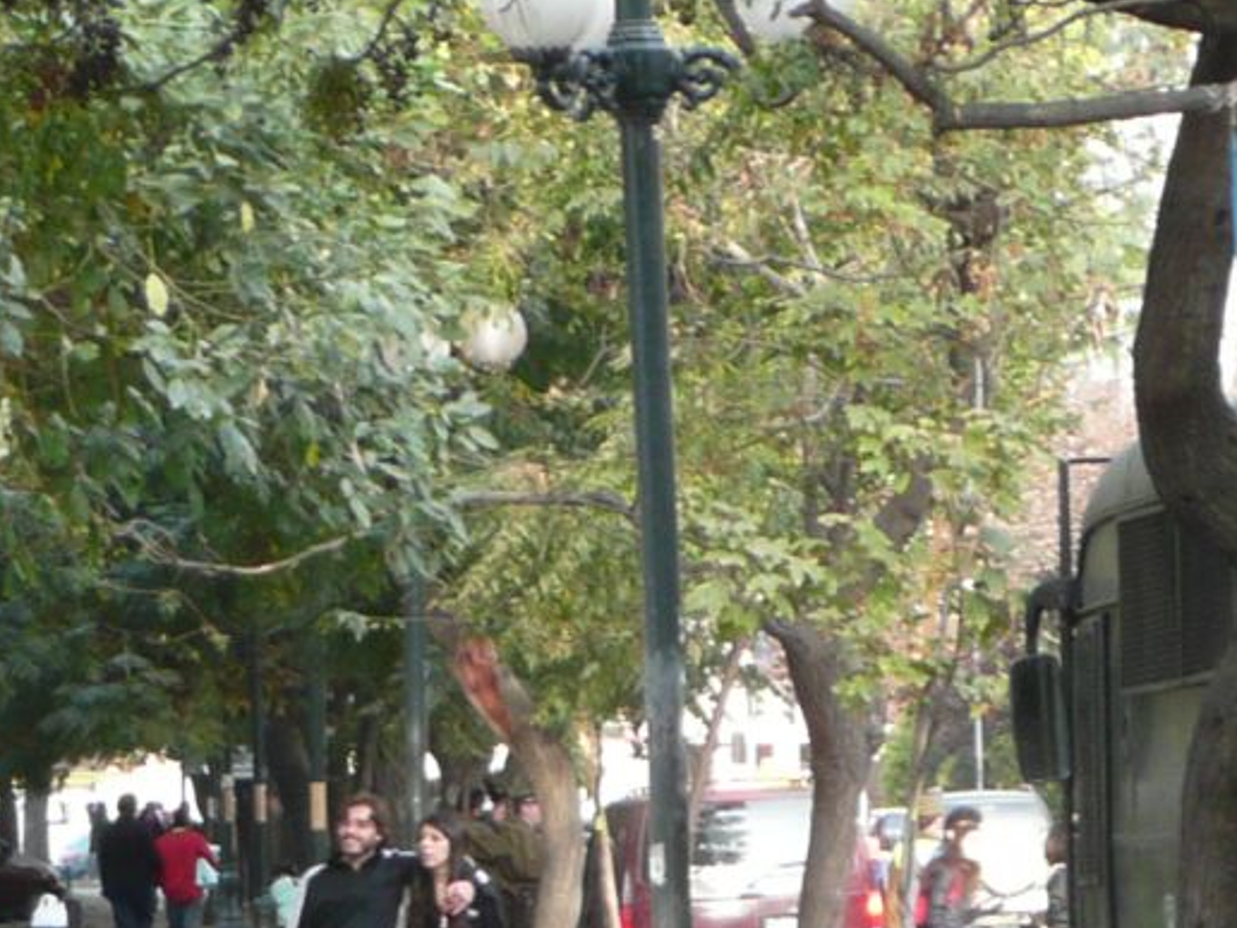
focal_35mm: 256
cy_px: 935
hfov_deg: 7.7
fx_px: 9148
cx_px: 856
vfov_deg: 5.8
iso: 125
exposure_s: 1/30
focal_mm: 11.8
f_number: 4.6
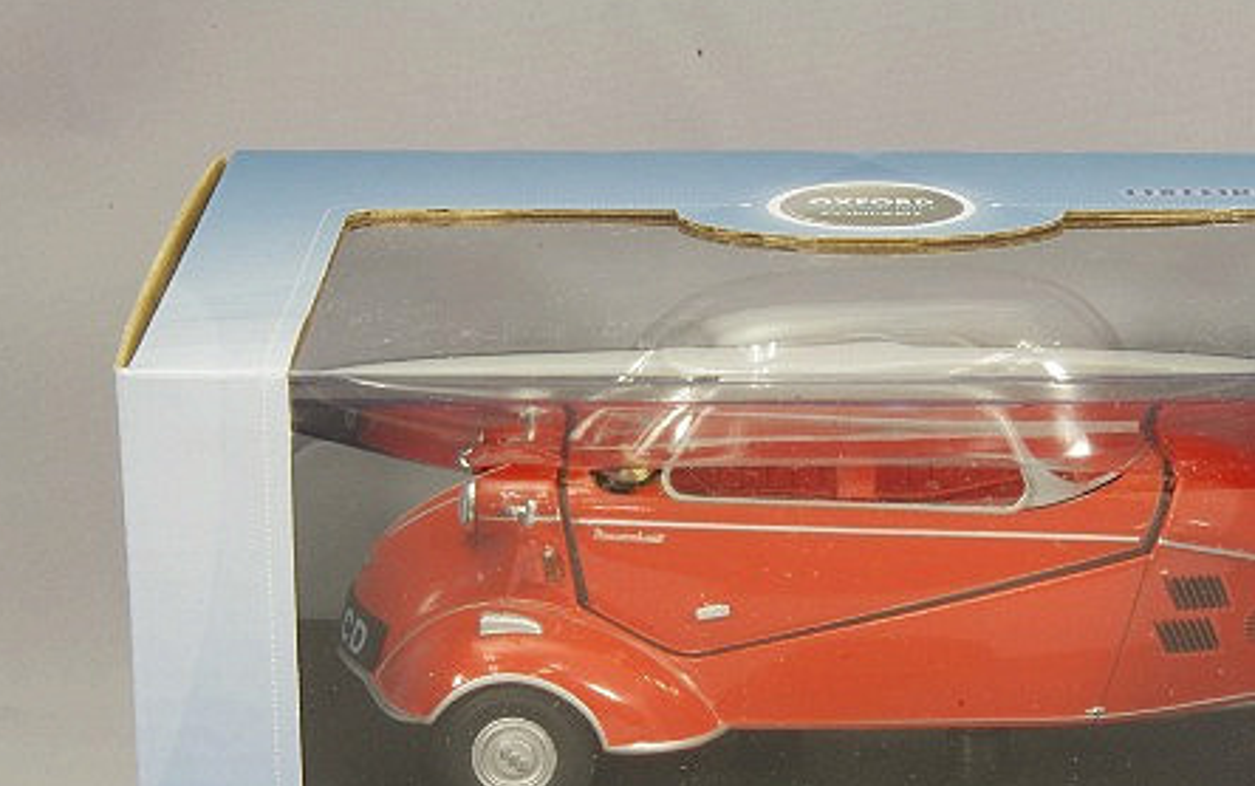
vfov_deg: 9.5
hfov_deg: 15.1
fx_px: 4722
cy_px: 587
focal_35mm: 138
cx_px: 859
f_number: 32
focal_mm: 63
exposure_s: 1
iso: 400
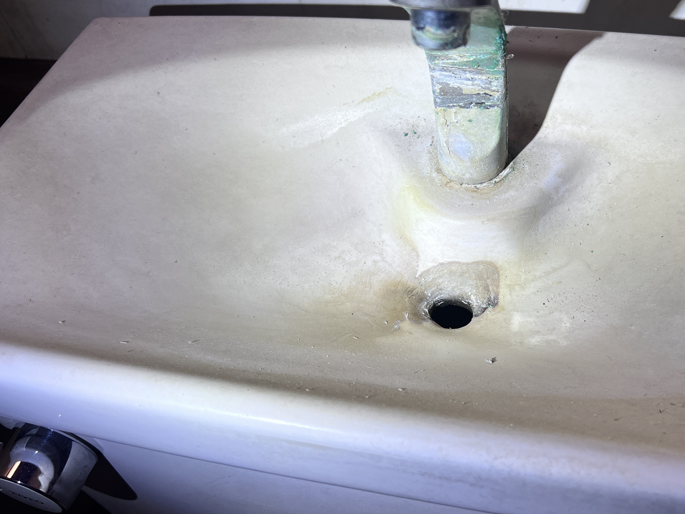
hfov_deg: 50.8
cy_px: 264
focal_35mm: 36
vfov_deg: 39.7
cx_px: 431
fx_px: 712
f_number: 1.5
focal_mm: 5.7
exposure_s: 1/303
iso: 50
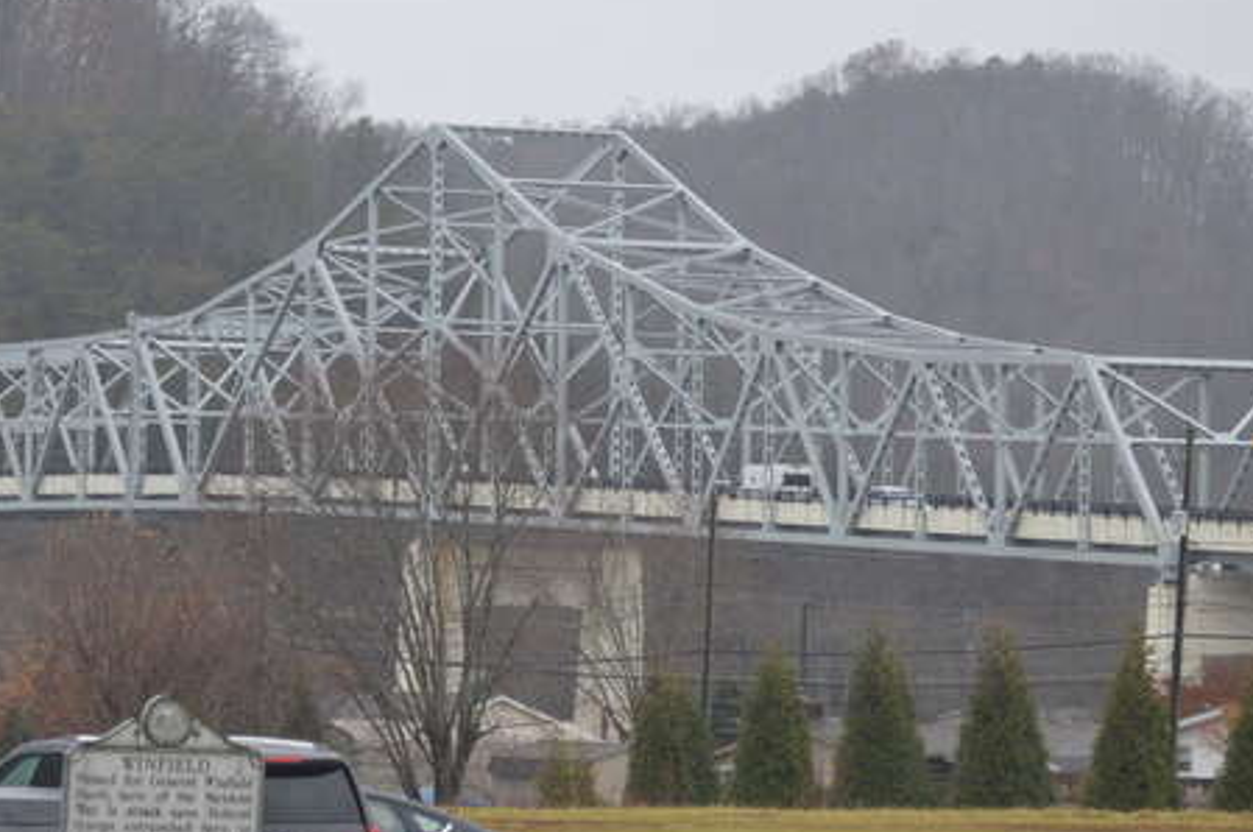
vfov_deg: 6.4
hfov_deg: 9.6
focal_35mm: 214
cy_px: 410
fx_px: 7438
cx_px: 380
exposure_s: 1/320
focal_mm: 80
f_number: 4.5
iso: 400
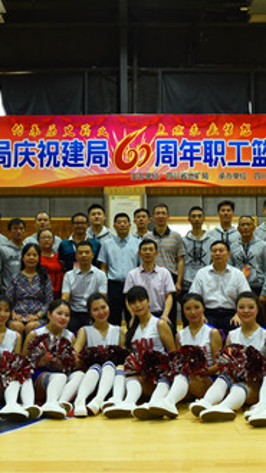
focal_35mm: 51
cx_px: 132
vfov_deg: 40.6
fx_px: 640
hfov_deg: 23.5
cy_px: 236
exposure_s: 1/50
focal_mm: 32
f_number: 5.6
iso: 1600
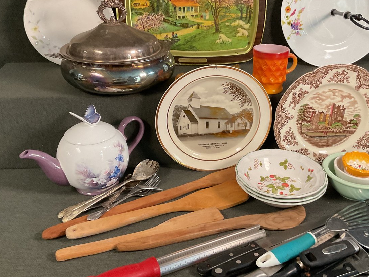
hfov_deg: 46.6
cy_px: 132
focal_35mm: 40
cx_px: 213
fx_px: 426
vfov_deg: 36.0
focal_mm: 3
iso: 160
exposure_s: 1/60
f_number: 1.8
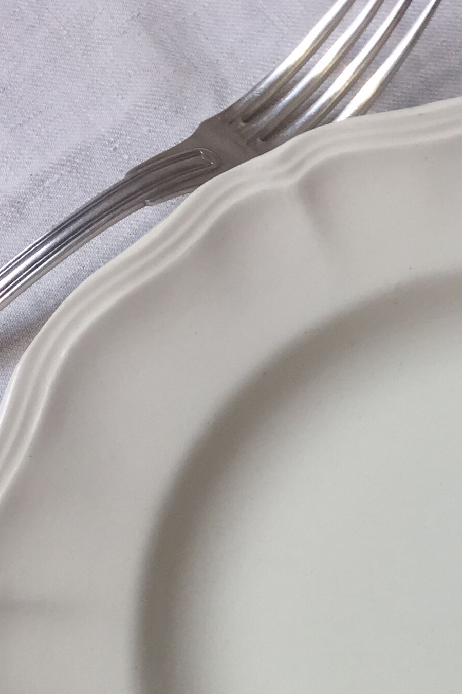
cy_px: 664
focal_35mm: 73
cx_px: 516
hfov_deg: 18.0
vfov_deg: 26.5
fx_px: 1406
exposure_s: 1/100
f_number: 2.2
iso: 50
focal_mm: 4.15
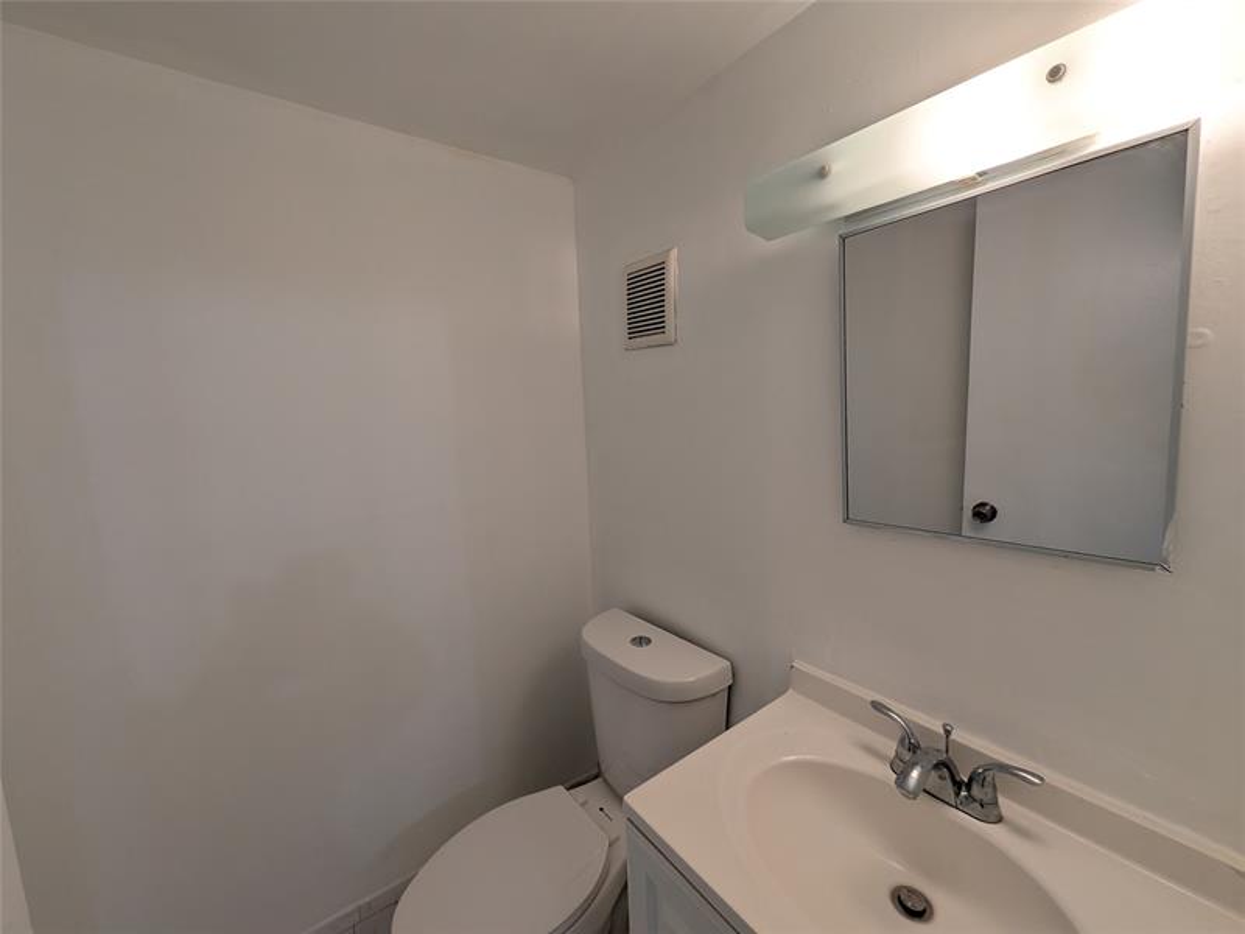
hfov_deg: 106.2
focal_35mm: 13
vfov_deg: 89.9
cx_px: 622
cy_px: 467
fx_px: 468
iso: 51
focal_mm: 1.54
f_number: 2.2
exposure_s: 1/60
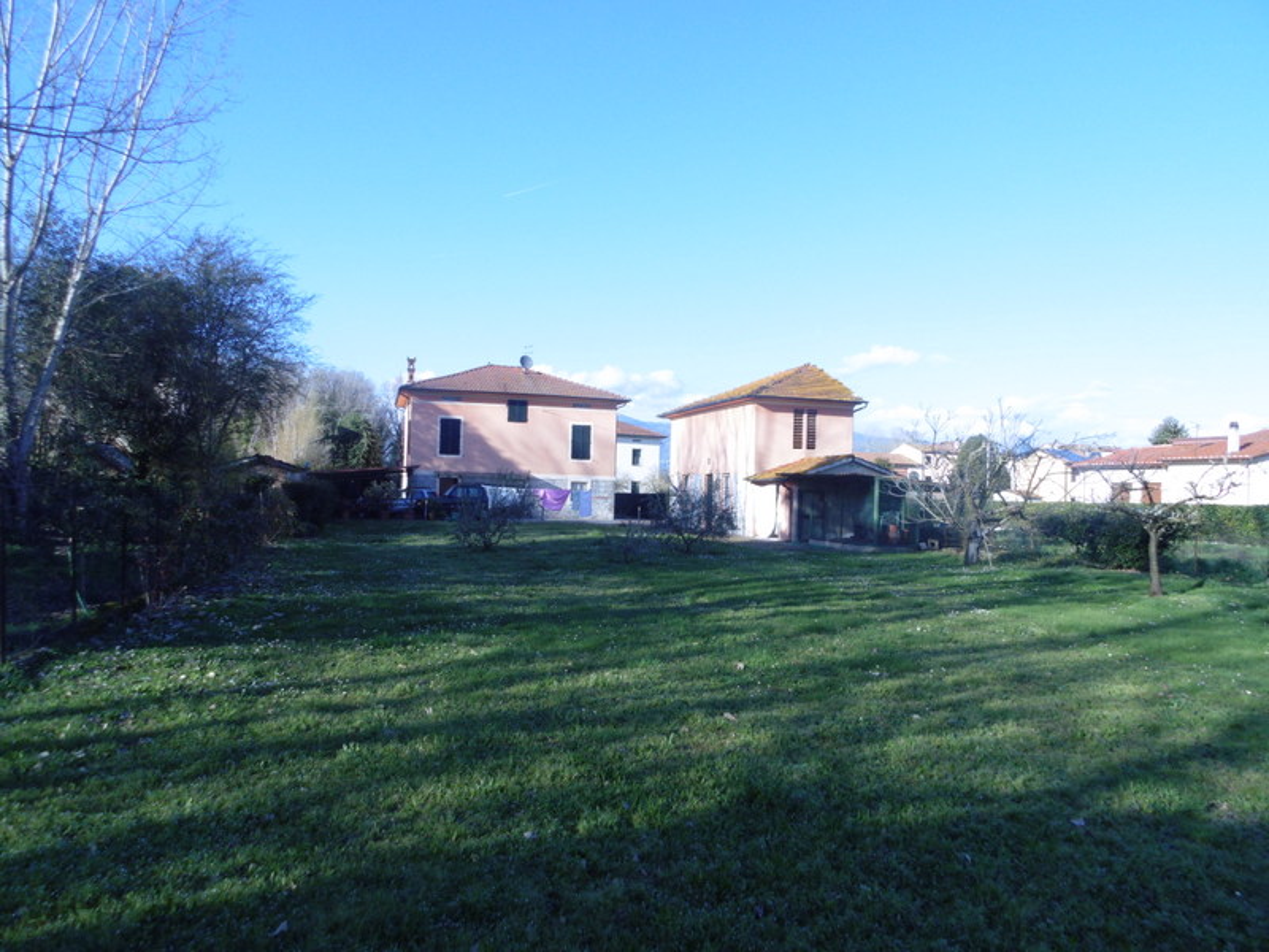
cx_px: 634
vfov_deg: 54.9
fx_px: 916
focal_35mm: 25
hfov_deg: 69.4
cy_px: 476
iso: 100
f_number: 3.1
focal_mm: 4.5
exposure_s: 1/800
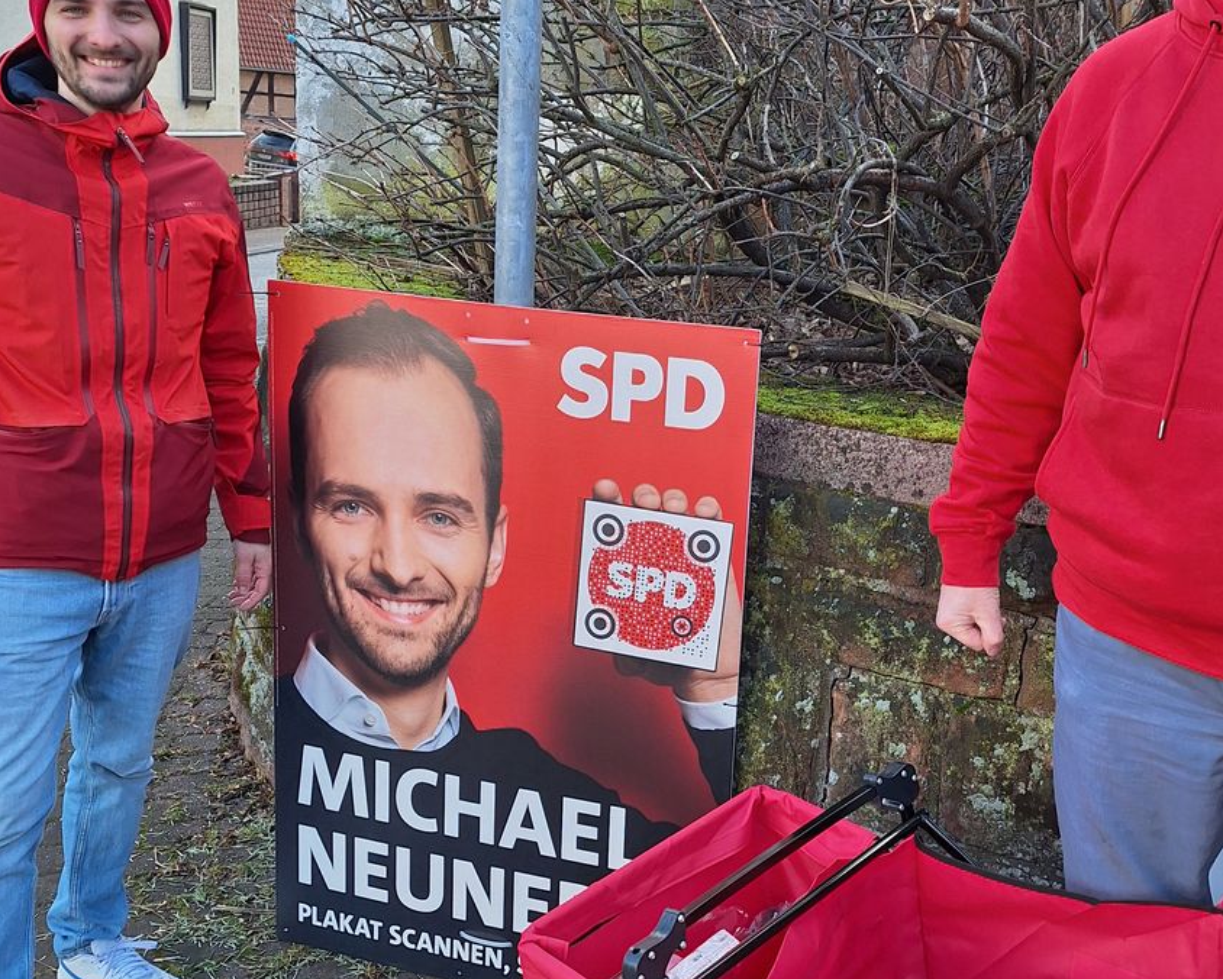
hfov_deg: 46.6
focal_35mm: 39
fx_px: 1412
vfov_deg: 38.2
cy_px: 503
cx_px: 723
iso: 40
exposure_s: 1/447
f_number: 1.8
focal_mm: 5.54
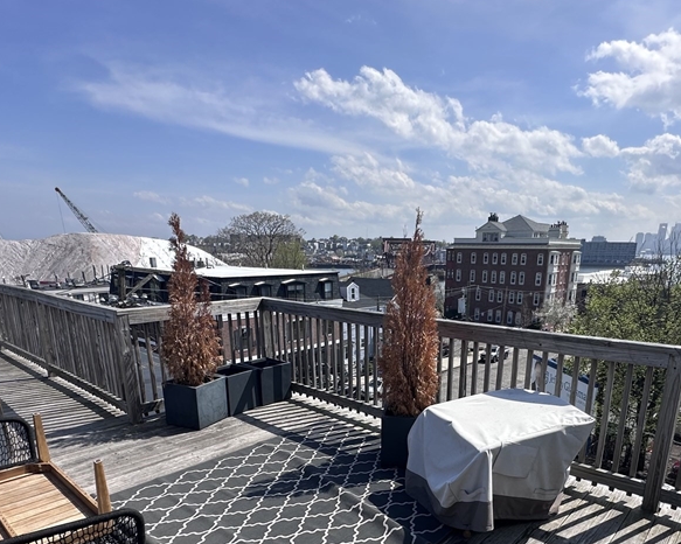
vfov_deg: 56.5
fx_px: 484
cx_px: 384
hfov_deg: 70.0
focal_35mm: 24
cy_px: 391
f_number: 2.2
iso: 50
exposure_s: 1/2092
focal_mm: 2.22
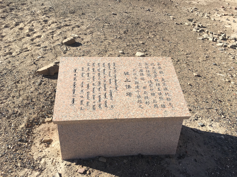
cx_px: 118
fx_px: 199
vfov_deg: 48.2
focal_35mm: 29
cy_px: 88
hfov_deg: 61.7
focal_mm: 4.15
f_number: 2.2
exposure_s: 1/1166
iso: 25
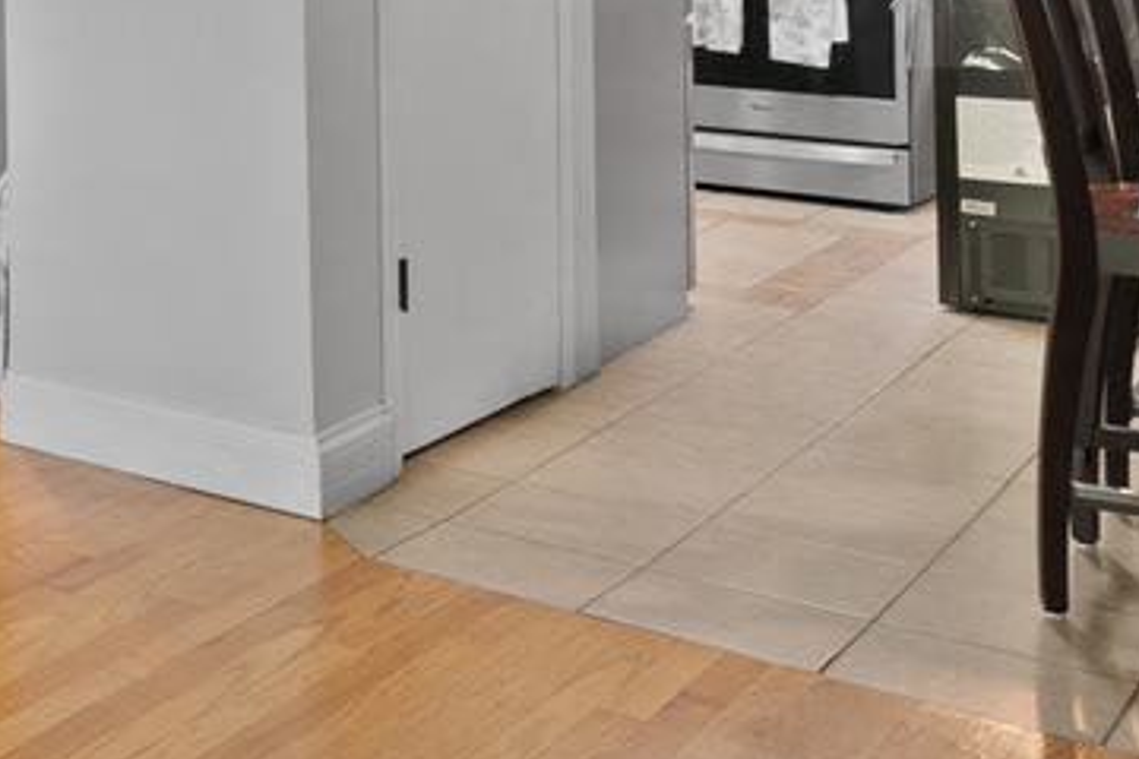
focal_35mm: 63
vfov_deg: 20.0
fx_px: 1993
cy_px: -202
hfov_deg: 25.0
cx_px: -532
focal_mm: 14
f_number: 7.1
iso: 640
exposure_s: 2.5
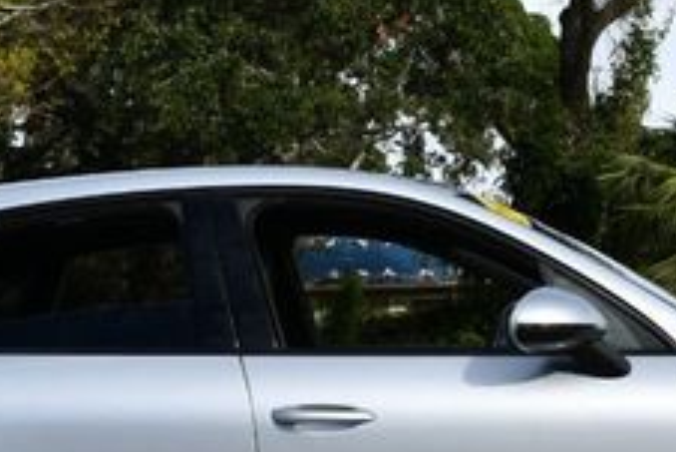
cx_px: 362
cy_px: 266
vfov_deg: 13.4
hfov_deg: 20.0
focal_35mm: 102
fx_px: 1916
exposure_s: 1/250
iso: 100
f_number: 8
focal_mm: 24
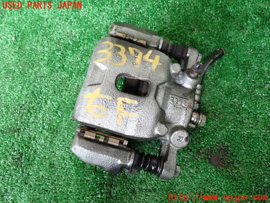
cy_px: 102
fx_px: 234
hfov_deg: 60.0
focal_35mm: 30
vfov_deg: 46.8
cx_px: 135
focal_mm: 5.4
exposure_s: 1/60
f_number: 2.3
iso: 400
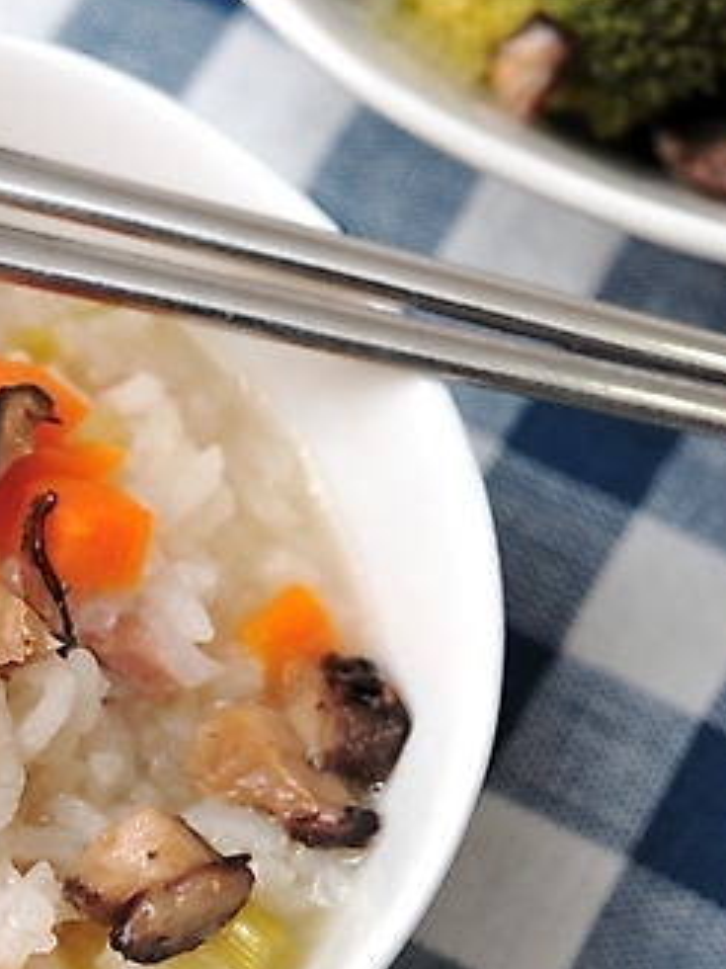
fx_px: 4449
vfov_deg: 12.4
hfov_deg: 9.3
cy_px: 480
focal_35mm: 159
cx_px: 50
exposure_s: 1/60
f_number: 7.1
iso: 200
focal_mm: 60
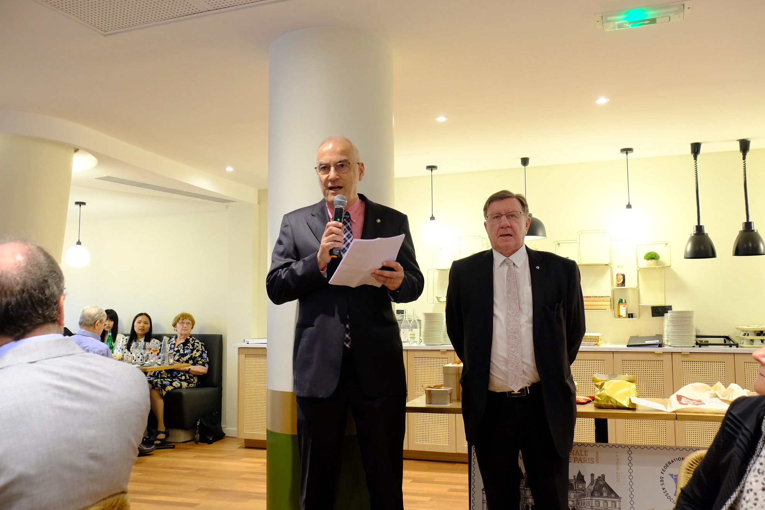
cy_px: 255
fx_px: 680
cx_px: 382
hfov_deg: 58.7
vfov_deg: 41.1
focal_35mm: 32
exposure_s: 1/14
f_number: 5
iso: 1600
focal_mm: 21.6
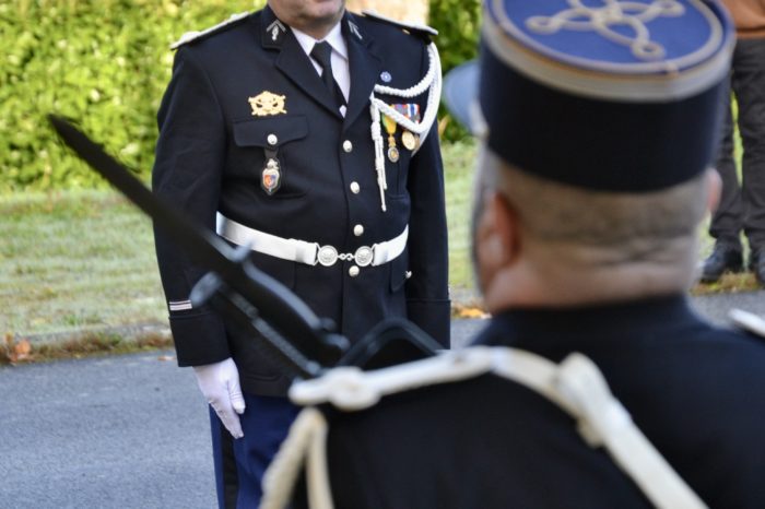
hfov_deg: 13.0
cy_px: 254
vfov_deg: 8.7
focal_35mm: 158
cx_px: 382
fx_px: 3345
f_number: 5.6
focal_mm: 105
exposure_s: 1/125
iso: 360
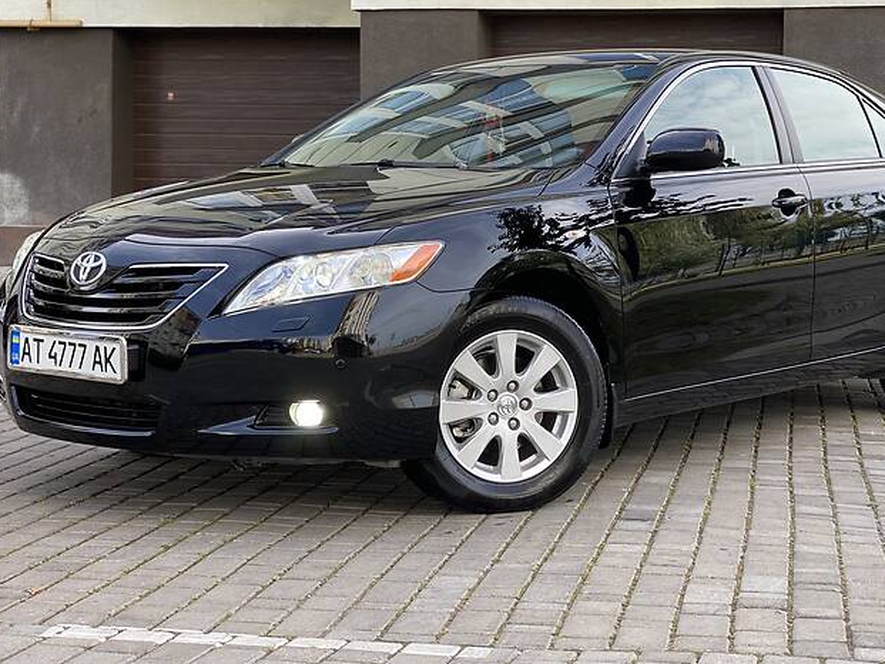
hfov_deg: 28.9
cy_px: 262
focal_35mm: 67
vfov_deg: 21.9
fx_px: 1713
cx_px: 509
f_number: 2
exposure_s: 1/175
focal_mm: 6
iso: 20
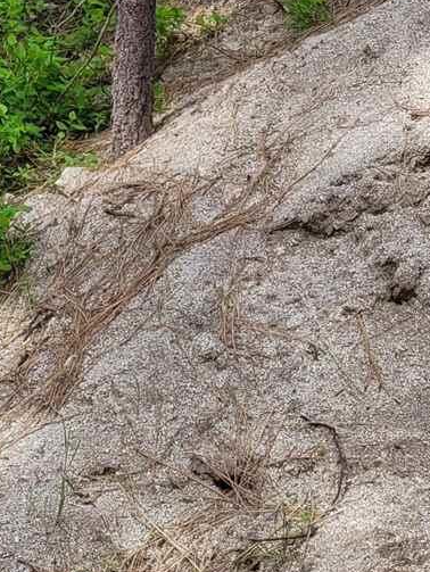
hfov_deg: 12.5
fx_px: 1968
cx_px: 174
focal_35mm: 119
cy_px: -288
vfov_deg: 15.3
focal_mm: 5.4
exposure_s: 1/834
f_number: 1.8
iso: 40
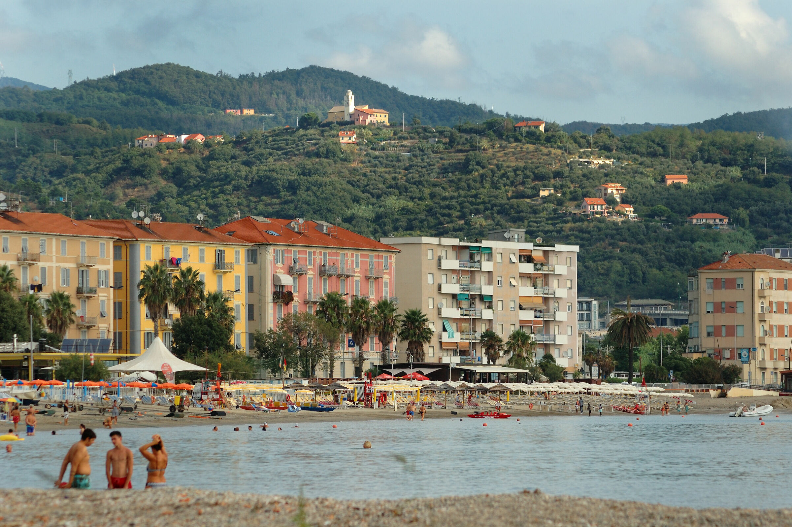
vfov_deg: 6.8
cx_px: 396
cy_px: 264
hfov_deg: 10.2
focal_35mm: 202
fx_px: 4451
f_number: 6.3
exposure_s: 1/640
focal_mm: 135
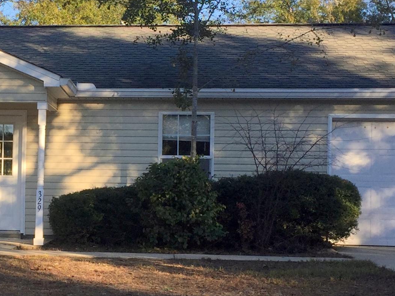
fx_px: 947
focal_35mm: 83
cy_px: 186
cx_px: 58
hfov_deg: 23.1
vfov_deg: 17.8
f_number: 2.2
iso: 32
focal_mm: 4.15
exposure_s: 1/842
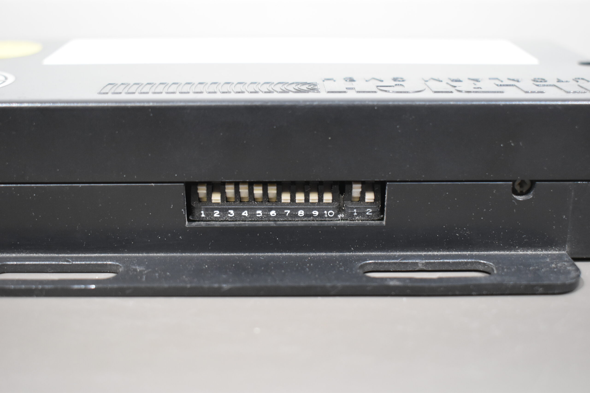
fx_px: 787
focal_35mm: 48
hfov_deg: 41.1
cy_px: 196
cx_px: 295
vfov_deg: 28.1
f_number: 4.5
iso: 1800
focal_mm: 32
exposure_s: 1/60
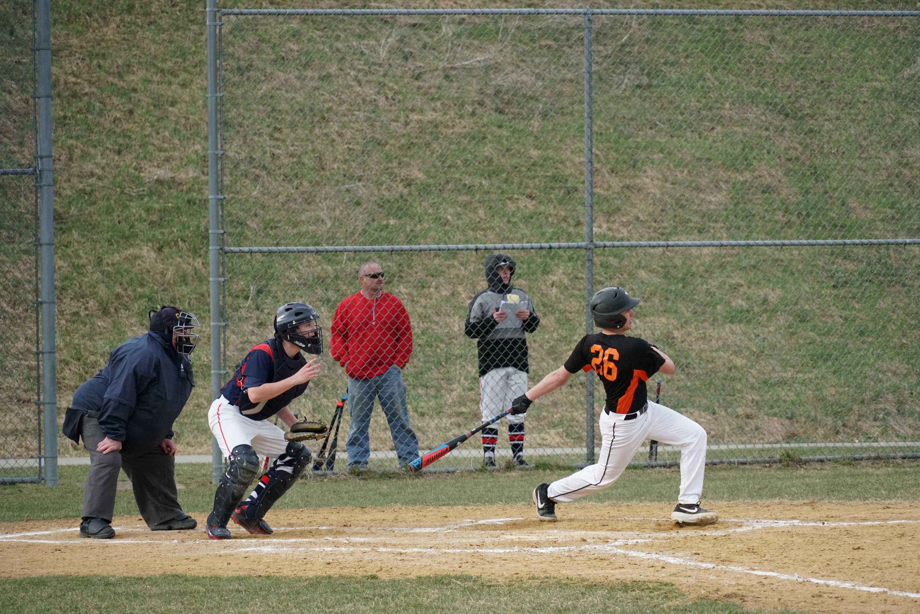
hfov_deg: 10.2
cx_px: 460
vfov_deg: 6.8
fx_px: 5175
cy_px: 307
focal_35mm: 202
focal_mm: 135
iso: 1250
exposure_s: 1/2000
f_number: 5.6
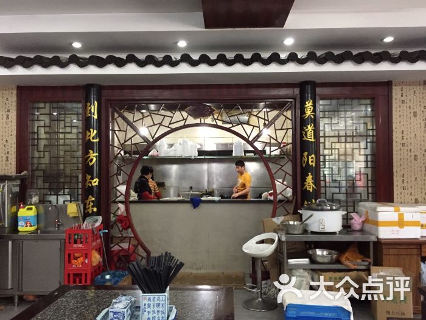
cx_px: 213
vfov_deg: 48.2
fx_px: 357
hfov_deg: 61.7
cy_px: 160
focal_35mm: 29
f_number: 2.2
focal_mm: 4.15
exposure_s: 1/25
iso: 250
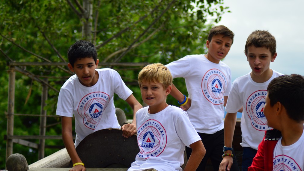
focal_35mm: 111
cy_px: 90
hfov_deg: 19.3
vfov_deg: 10.9
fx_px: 895
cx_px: 151
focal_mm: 70
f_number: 4
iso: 200
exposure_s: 1/1250
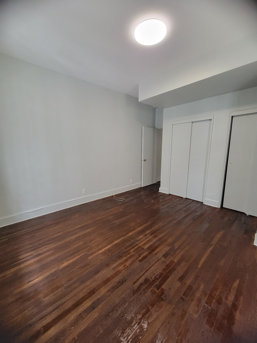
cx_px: 128
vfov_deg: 106.2
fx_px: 129
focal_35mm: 13
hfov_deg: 89.9
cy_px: 172
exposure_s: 1/60
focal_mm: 2.2
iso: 400
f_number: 2.2
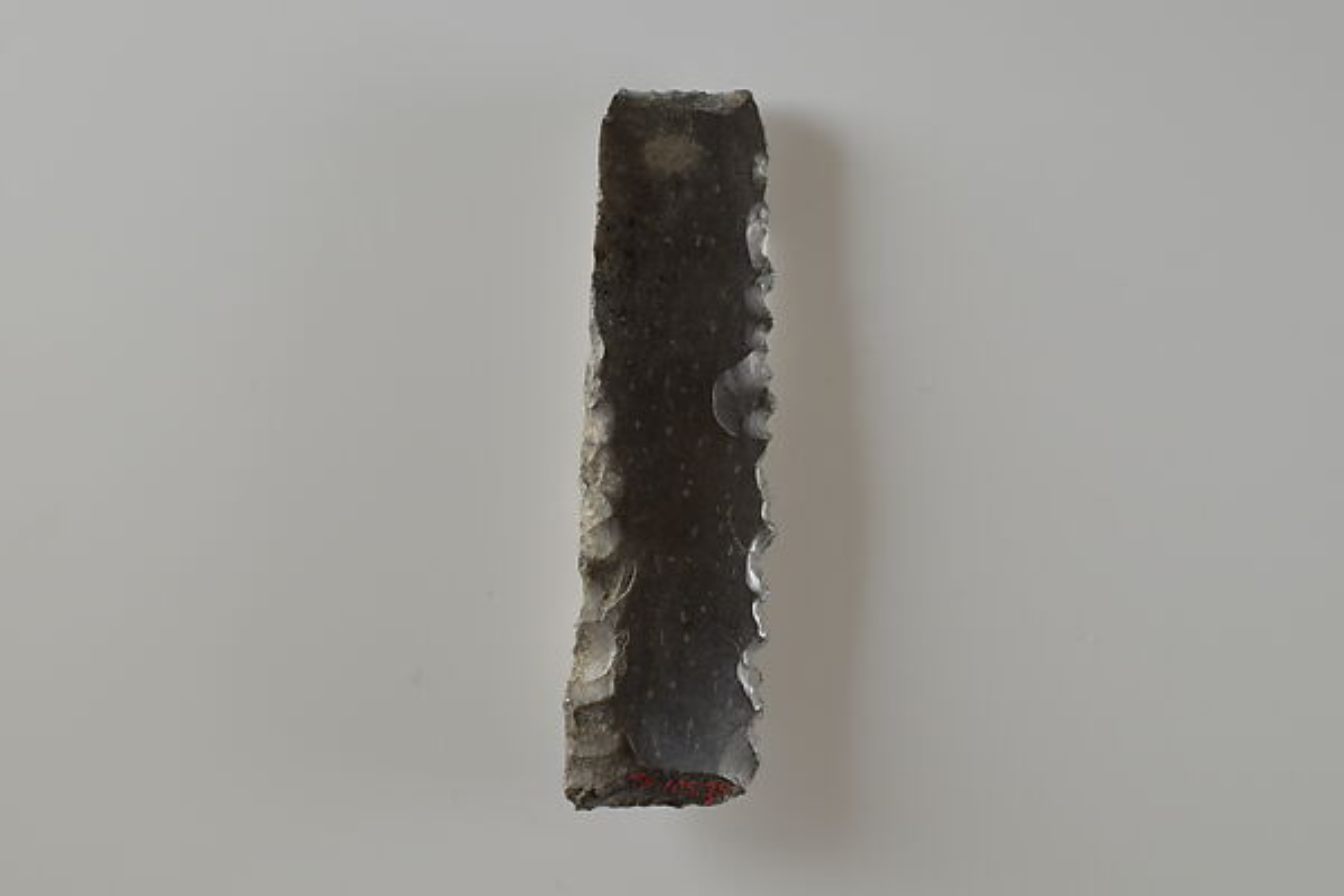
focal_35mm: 60
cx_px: 672
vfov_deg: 22.6
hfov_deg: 33.4
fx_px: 2240
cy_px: 448
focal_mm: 40
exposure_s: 1/8
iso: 100
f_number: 18
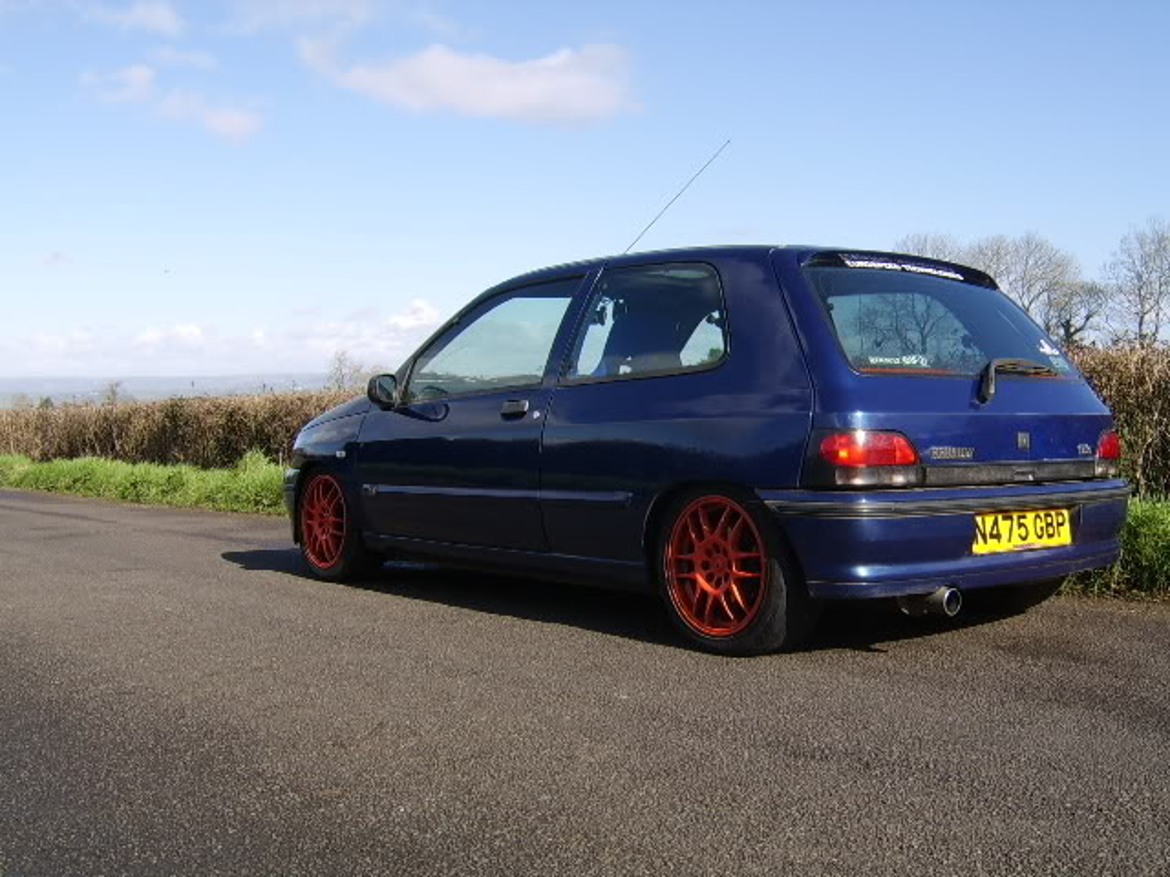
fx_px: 1048
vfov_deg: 45.4
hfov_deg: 58.4
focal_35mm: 31
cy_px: 438
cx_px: 585
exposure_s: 1/272
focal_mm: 8.13
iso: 71
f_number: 5.6
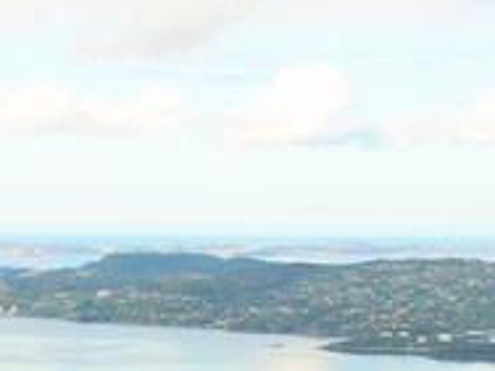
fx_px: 2288
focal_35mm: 160
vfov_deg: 9.0
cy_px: 616
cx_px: -219
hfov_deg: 11.9
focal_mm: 7.9
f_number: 5.6
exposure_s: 1/250
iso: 80
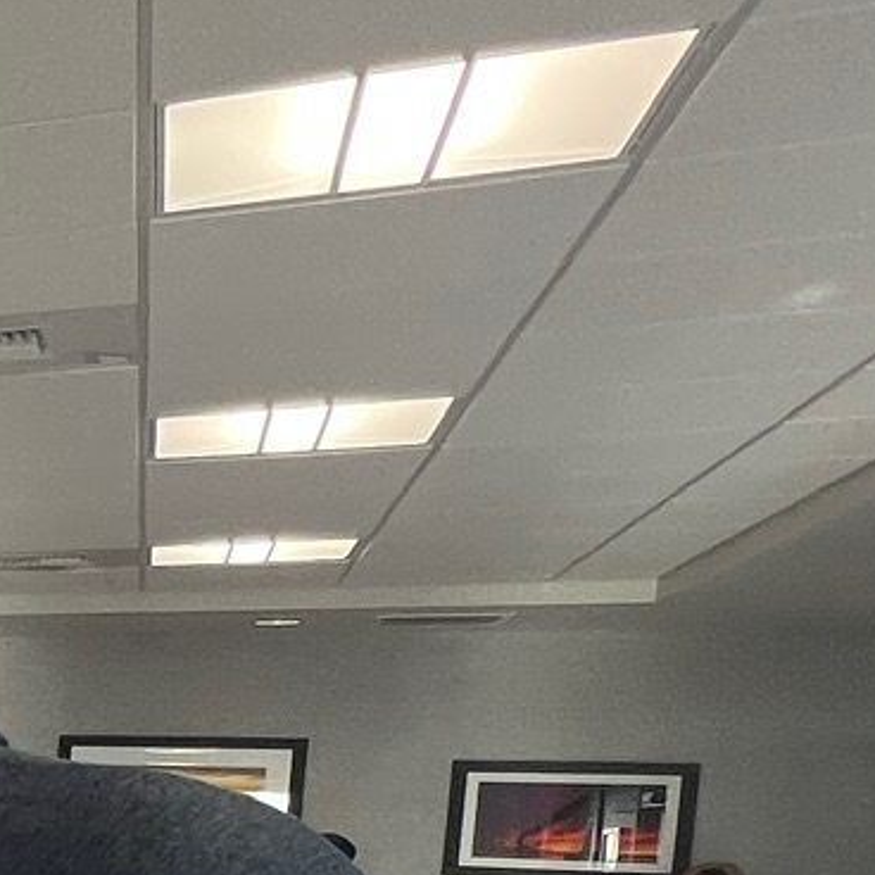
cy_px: 934
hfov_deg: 14.8
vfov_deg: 25.2
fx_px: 1830
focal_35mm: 64
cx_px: -1263
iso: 50
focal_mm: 1.57
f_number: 1.8
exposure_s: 1/120
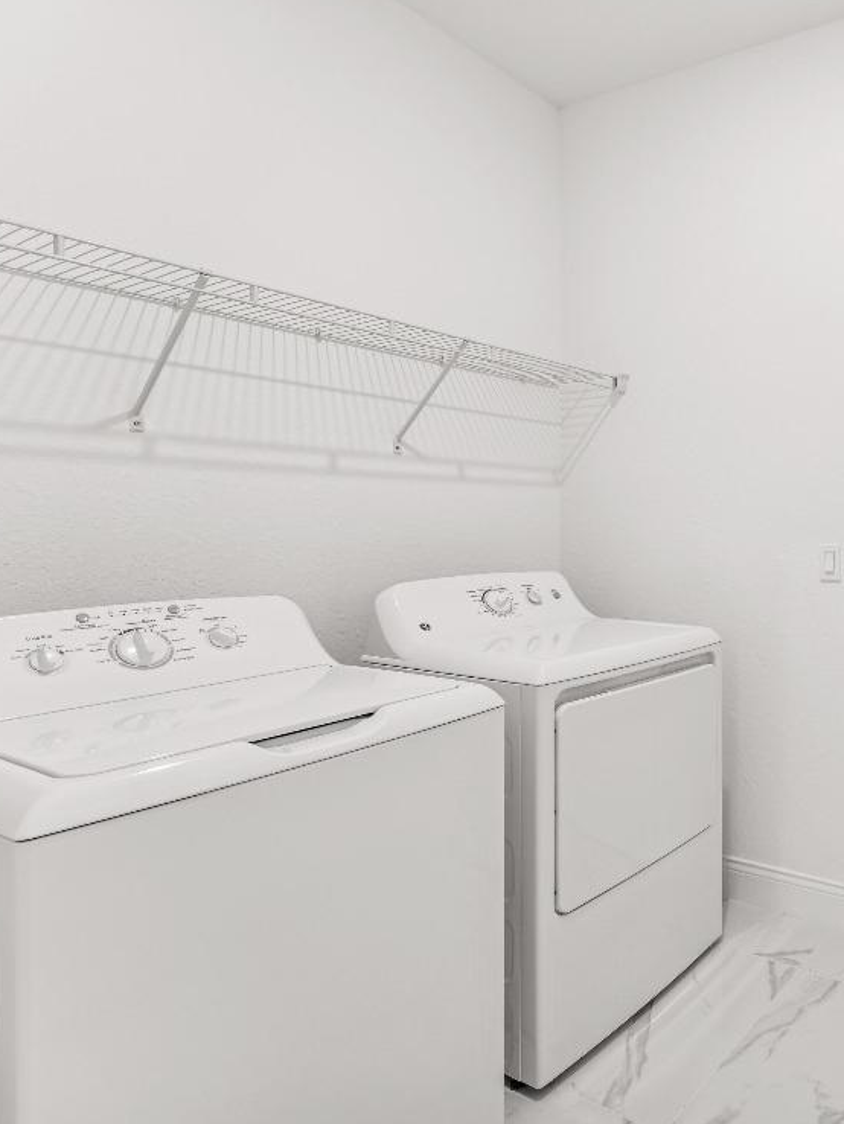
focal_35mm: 21
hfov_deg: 51.7
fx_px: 682
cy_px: 542
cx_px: 832
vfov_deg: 78.9
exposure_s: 1/3.33
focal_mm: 14
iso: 200
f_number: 8
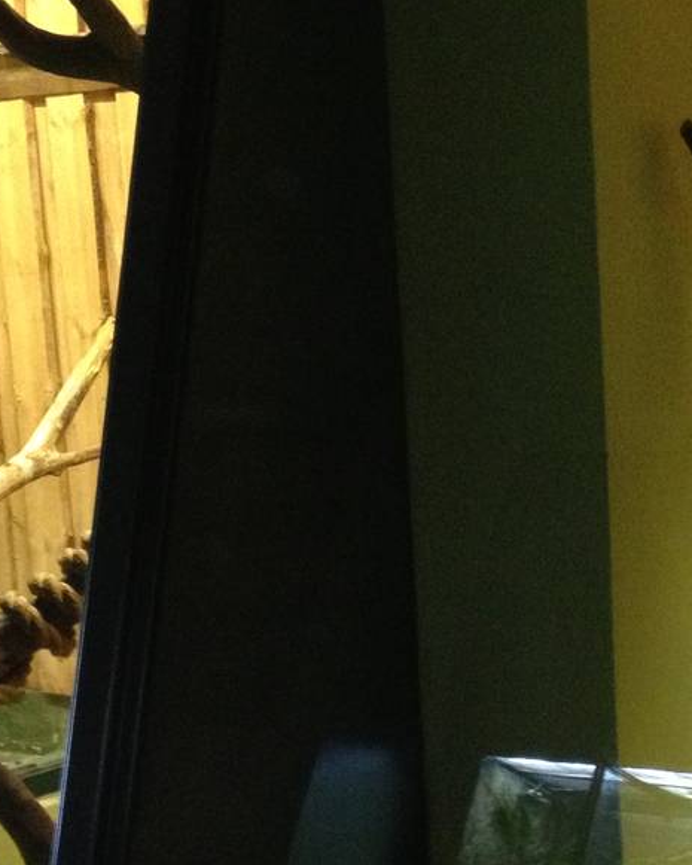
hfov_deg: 16.2
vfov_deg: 20.3
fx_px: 2406
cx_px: 597
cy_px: 570
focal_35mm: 94
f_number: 2.4
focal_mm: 4.28
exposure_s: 1/20
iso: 400
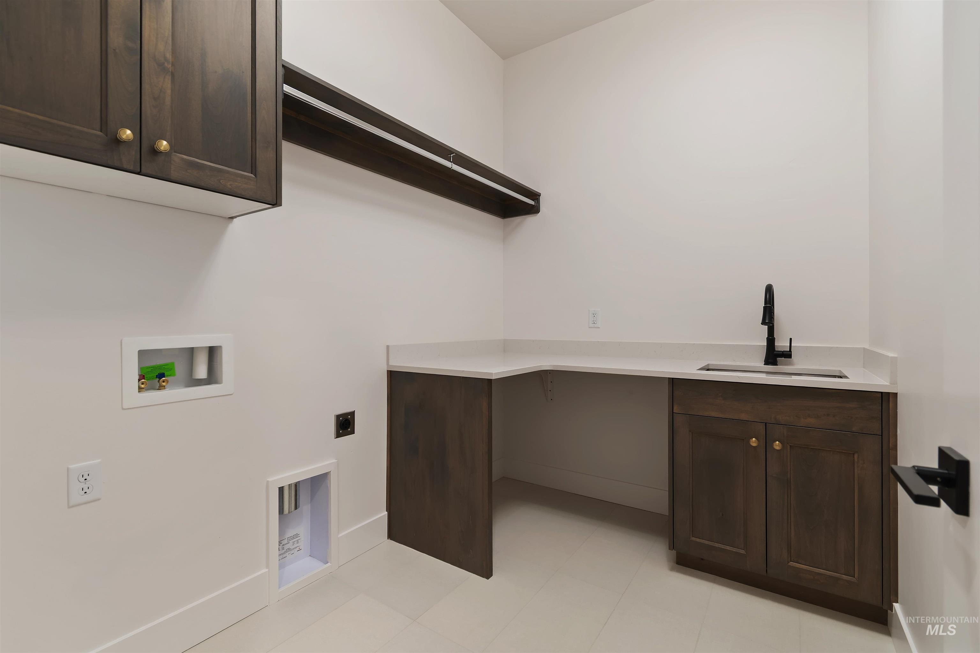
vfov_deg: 77.3
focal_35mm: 15
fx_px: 408
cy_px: 326
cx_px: 490
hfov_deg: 100.4
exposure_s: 1/2
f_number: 6.3
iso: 320
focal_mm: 10
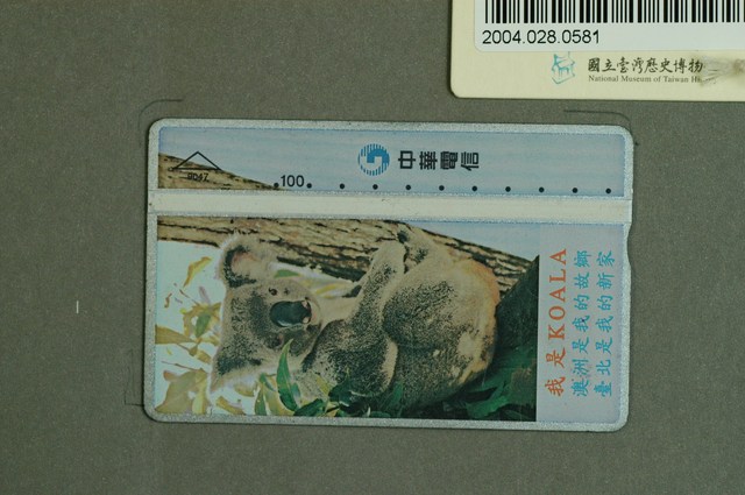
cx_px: 372
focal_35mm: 90
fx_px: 1860
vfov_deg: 15.1
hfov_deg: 22.6
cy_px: 248
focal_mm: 60
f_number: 6.3
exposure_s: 1/15
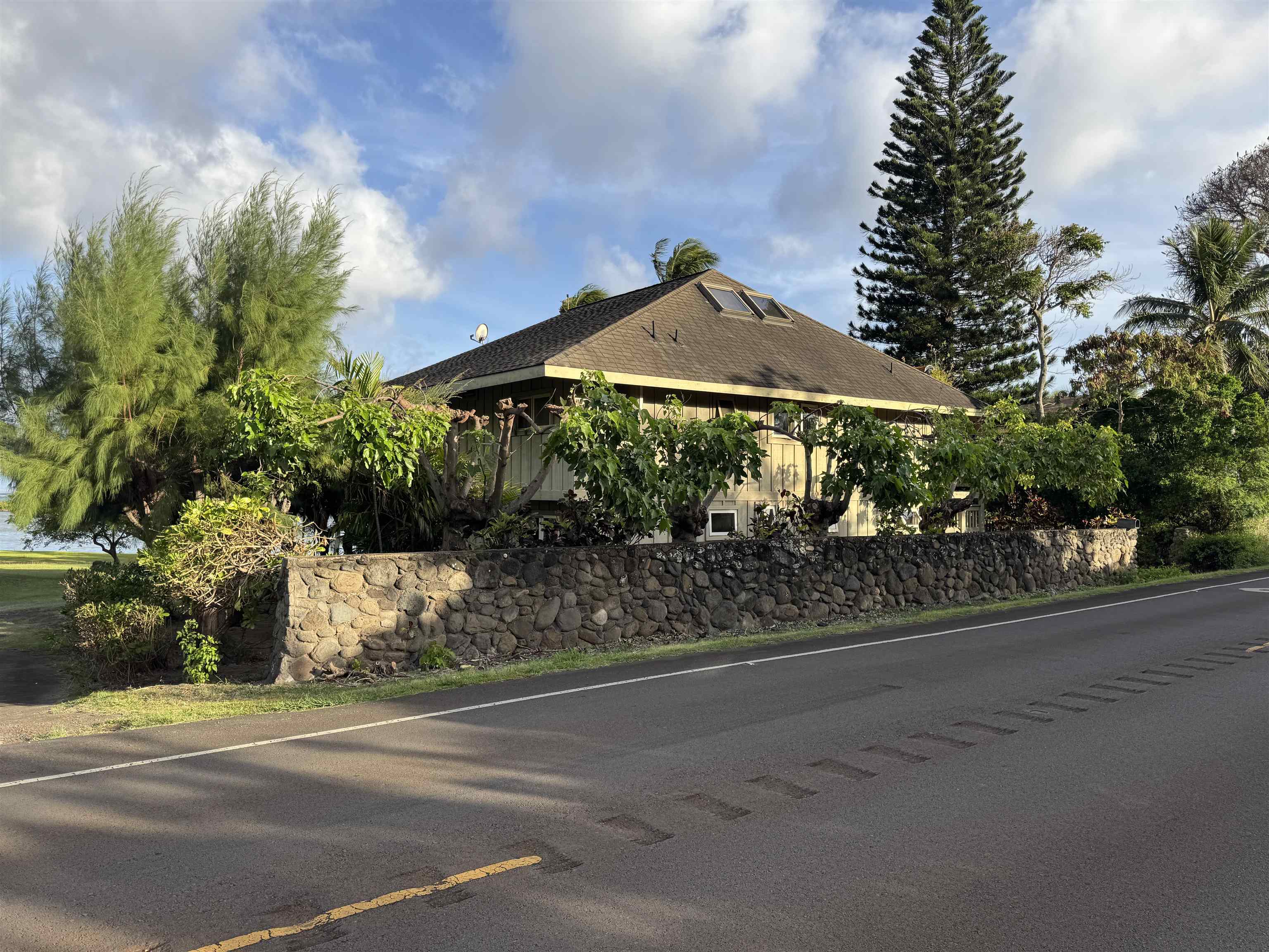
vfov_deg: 56.8
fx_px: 880
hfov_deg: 71.6
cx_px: 634
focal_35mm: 24
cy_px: 476
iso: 80
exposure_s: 1/1923
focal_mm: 6.76
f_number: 1.78
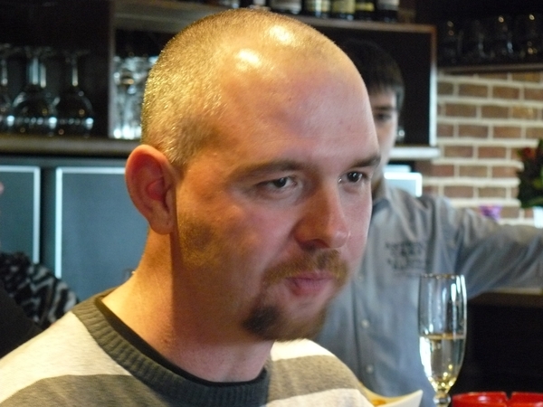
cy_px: 204
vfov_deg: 12.5
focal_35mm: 119
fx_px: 1867
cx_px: 272
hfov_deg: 16.6
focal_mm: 19.9
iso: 400
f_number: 3.2
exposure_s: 1/10
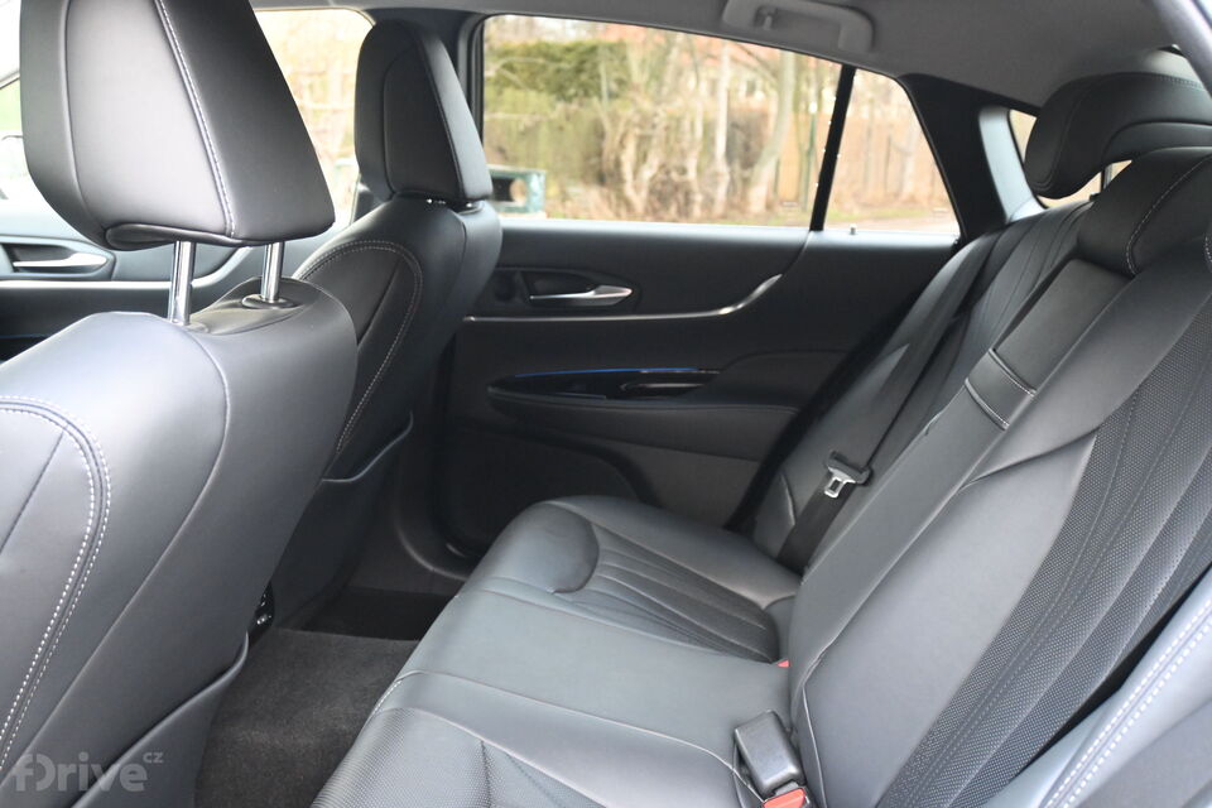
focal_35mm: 37
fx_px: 1237
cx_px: 606
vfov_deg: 36.2
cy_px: 404
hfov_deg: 52.2
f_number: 4.2
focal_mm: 24.5
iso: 3200
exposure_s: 1/80
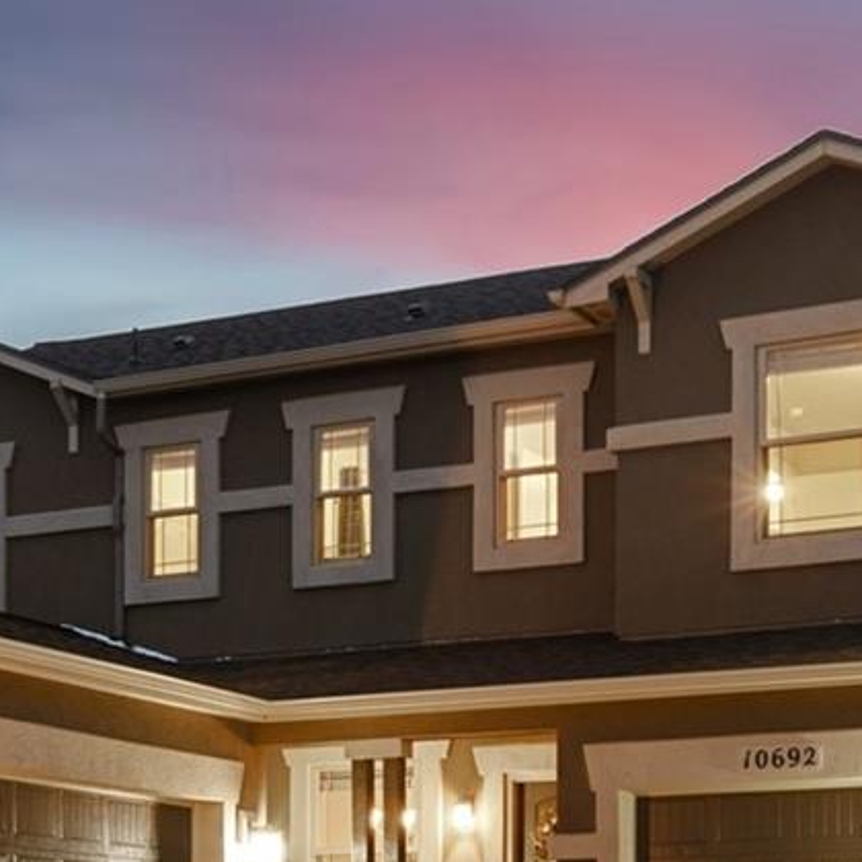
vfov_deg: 21.0
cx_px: 310
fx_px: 2282
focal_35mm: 81
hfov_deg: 21.3
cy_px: 766
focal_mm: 25
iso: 500
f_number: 6.3
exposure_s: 1.6
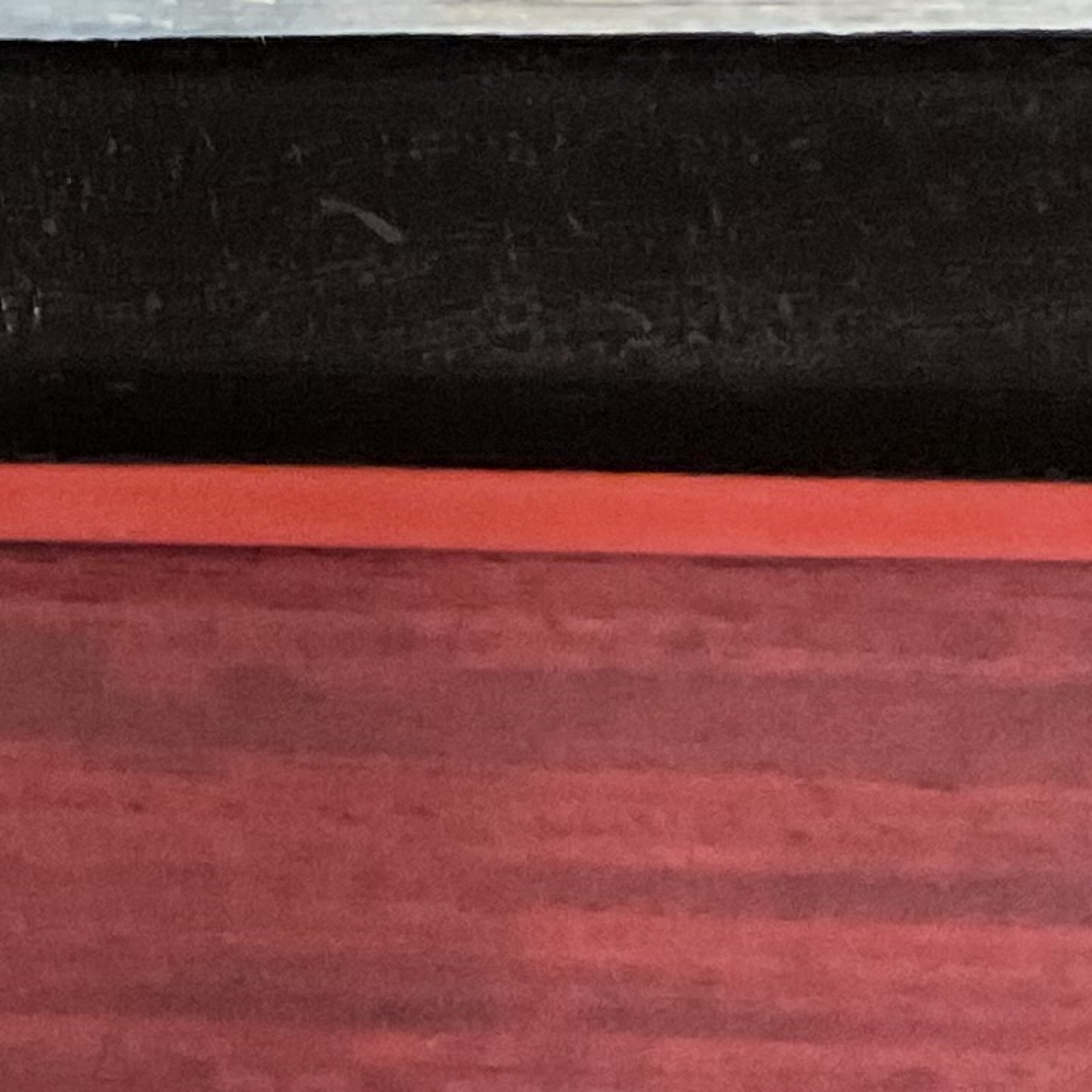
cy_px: -1059
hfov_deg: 11.7
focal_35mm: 143
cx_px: -544
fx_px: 5104
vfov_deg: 11.1
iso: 320
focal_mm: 3
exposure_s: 1/30
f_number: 1.8
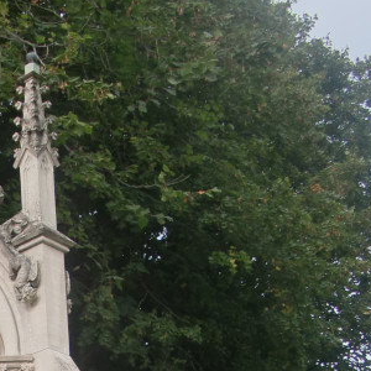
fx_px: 1285
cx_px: -61
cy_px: 486
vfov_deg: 15.6
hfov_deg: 15.9
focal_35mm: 106
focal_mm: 6.3
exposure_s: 1/640
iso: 64
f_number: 2.8
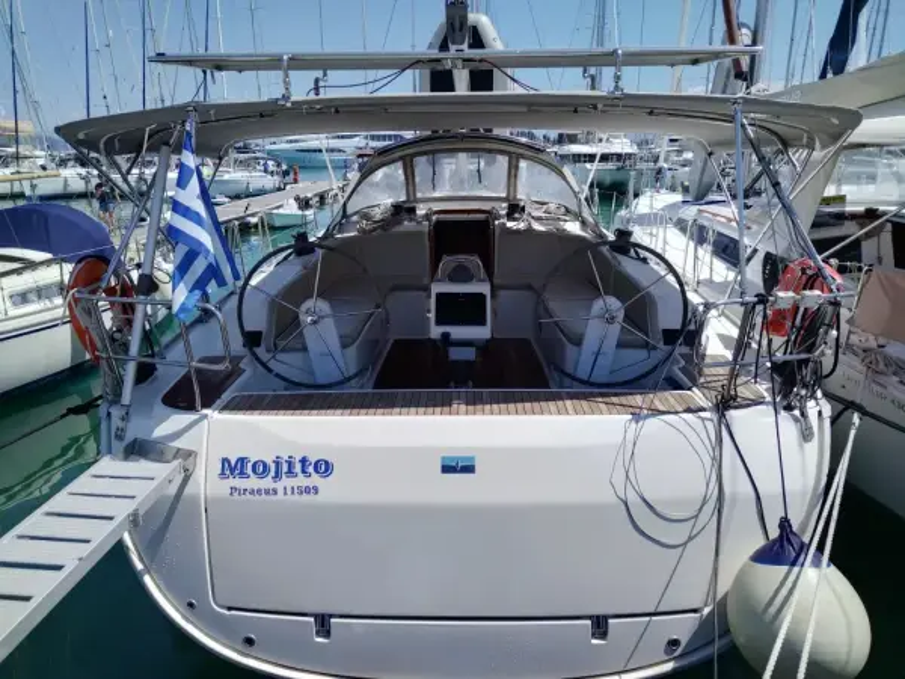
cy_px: 340
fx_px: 706
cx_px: 452
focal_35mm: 27
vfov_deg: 51.4
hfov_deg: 65.3
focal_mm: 4.94
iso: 100
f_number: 1.9
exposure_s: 1/2104
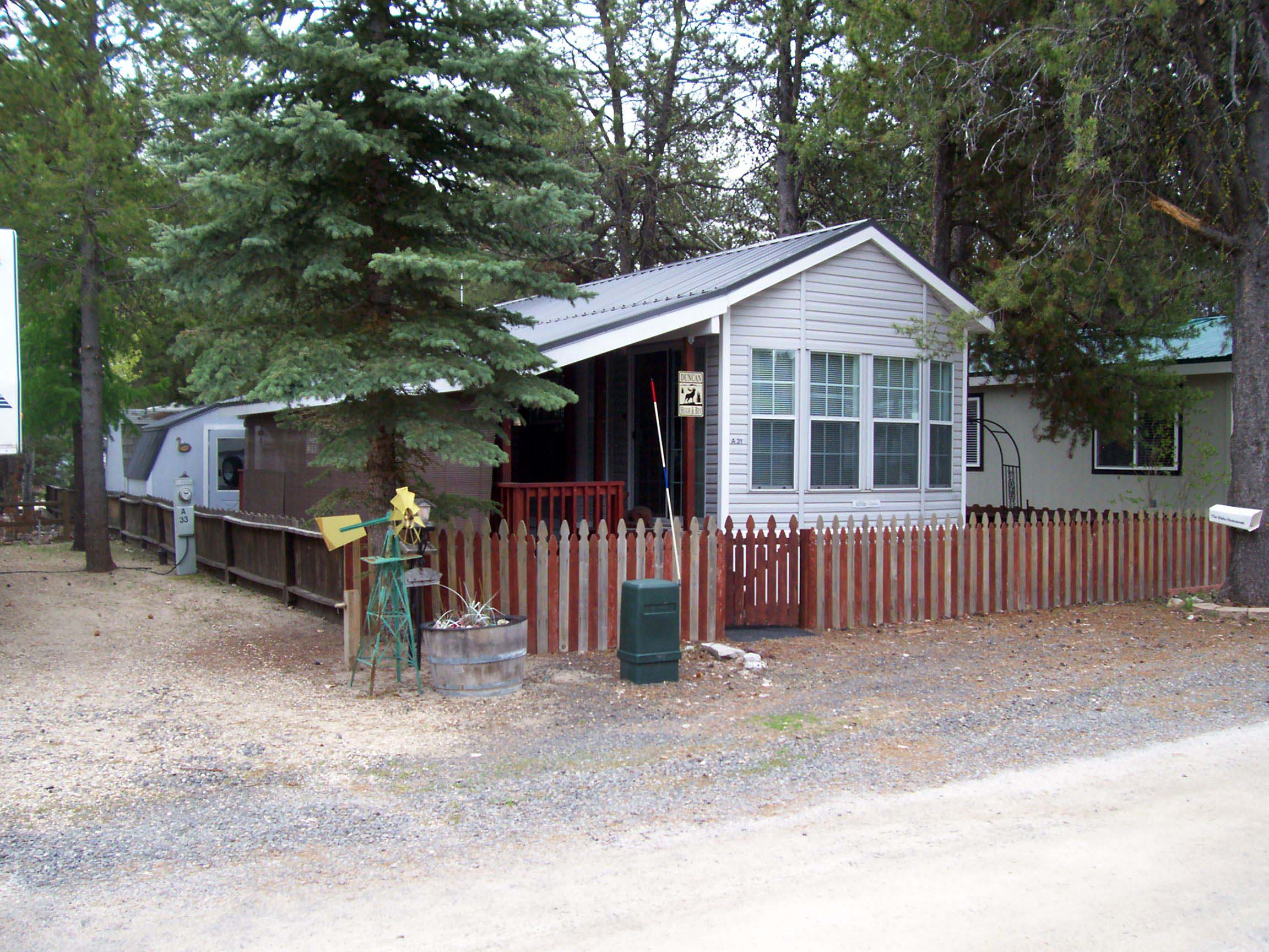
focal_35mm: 34
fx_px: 1246
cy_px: 476
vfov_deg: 41.8
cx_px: 634
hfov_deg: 54.0
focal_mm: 5.6
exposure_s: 1/346
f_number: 2.7
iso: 80
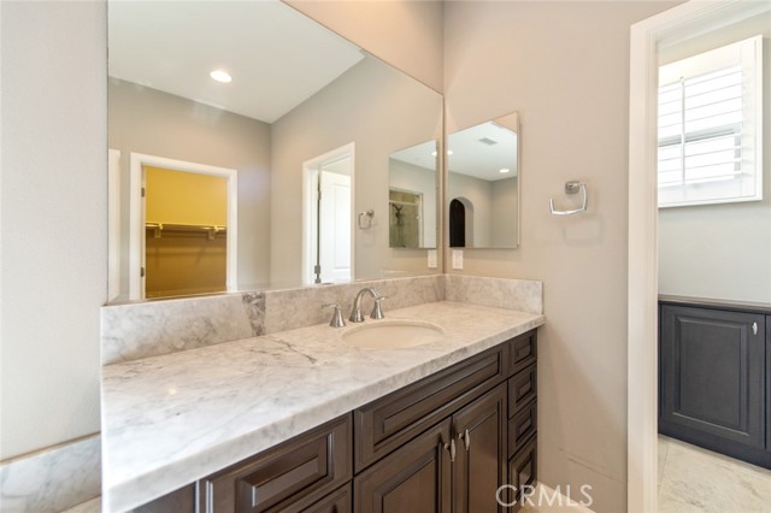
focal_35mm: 14
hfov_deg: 104.3
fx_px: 300
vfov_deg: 81.1
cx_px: 386
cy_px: 256
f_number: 2.8
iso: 450
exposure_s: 1/125
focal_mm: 14
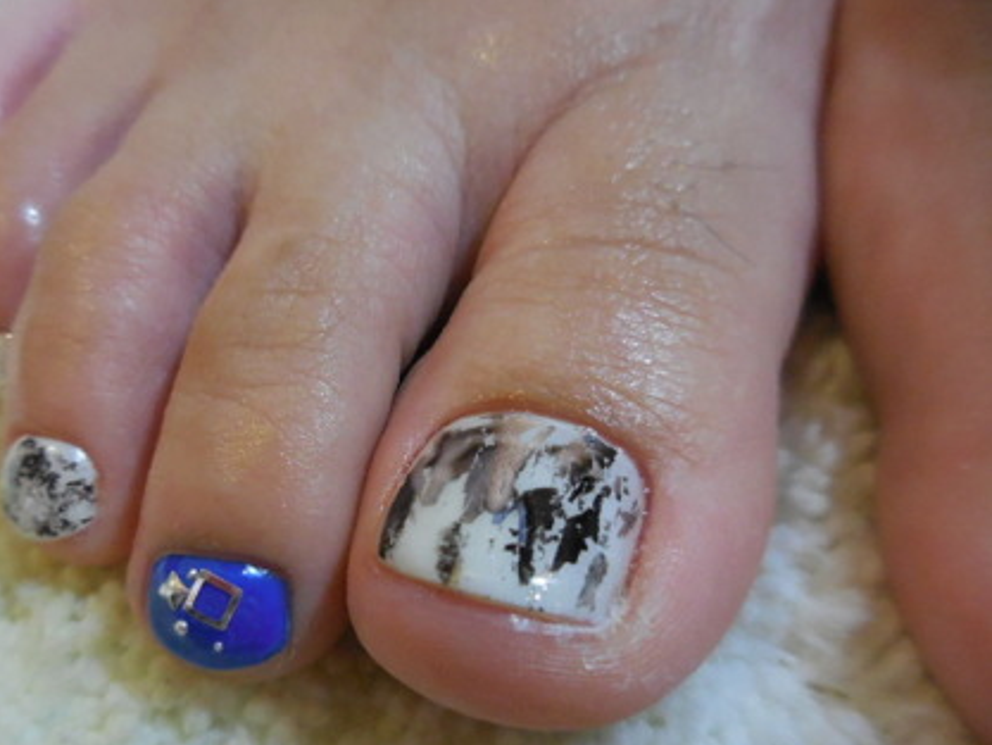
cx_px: 400
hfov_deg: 59.5
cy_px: 439
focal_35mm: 30
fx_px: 860
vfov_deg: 46.6
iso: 800
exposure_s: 1/30
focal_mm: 4.5
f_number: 3.3
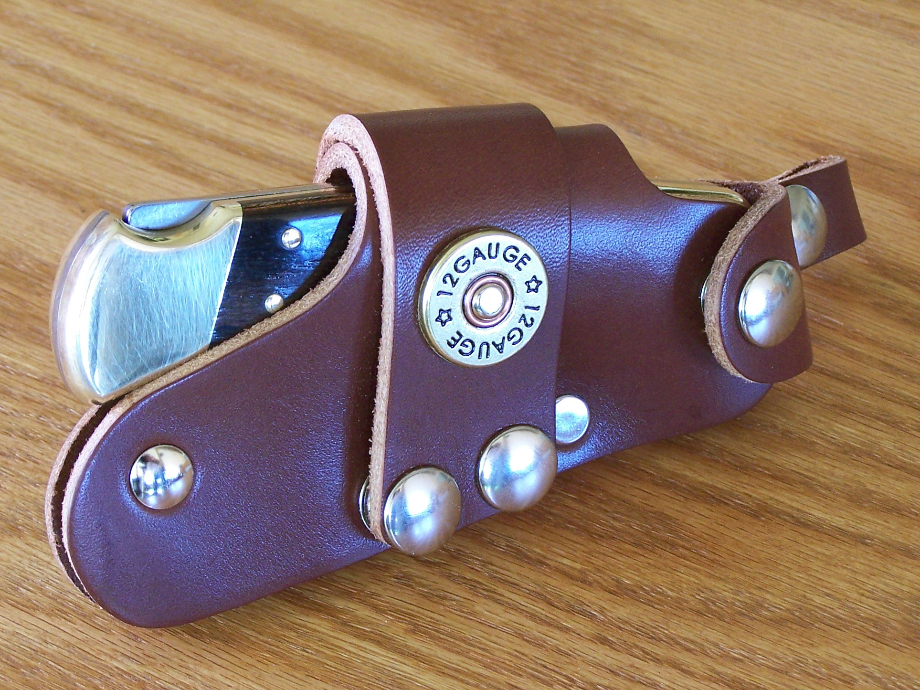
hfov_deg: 23.8
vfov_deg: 18.0
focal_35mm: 82
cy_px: 345
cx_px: 460
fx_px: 2179
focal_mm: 13.7
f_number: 3.2
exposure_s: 1/30
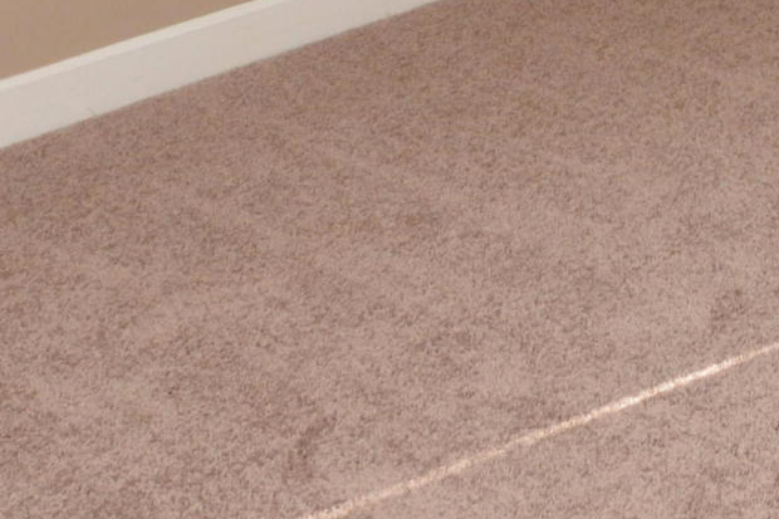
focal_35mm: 92
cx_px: 970
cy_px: -587
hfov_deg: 20.5
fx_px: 1990
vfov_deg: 12.6
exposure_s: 1/60
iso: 1000
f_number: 7.1
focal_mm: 19
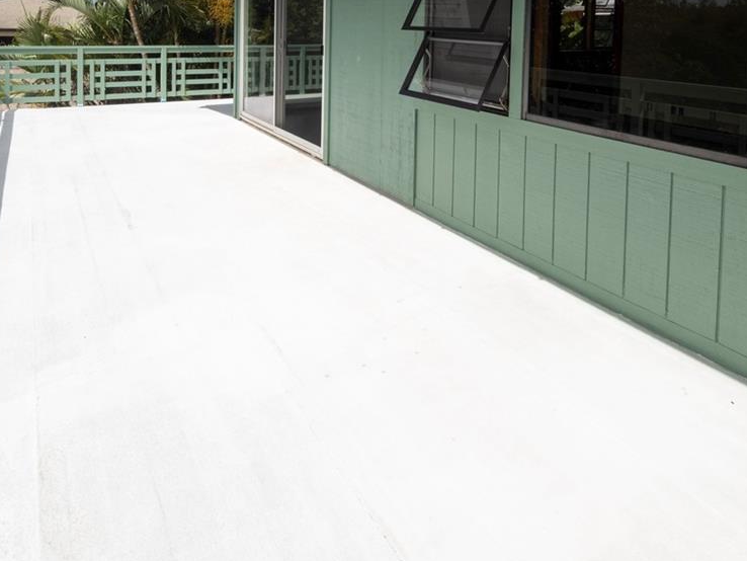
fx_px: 540
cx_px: 364
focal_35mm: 25
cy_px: 60
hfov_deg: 69.4
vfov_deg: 49.2
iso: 400
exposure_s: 1/500
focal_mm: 8
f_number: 10
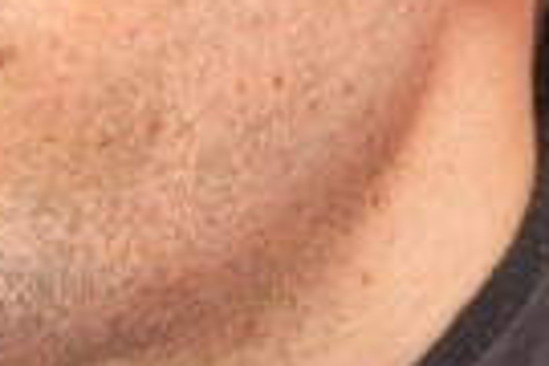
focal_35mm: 1438
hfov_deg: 1.4
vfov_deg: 1.0
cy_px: -85
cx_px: -191
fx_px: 21928
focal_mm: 180
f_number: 2.8
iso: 400
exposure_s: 1/125
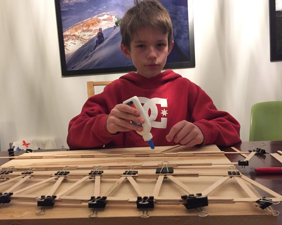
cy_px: 110
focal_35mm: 31
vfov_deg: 47.1
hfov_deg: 57.2
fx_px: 259
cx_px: 137
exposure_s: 1/15
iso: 400
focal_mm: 4.15
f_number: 2.2
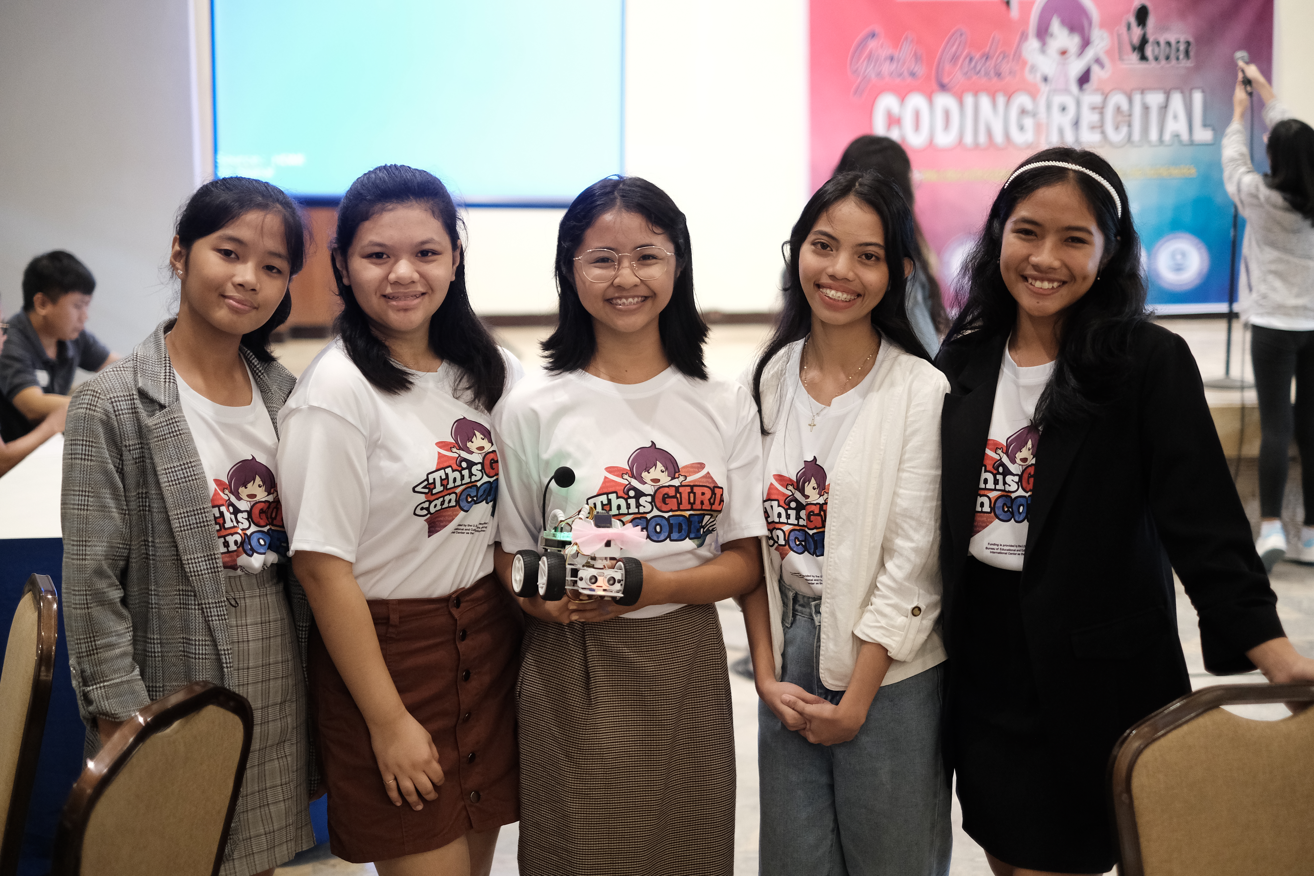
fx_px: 1934
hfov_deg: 37.5
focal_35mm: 53
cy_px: 438
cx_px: 657
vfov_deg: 25.5
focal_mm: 35
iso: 2000
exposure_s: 1/100
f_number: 1.4
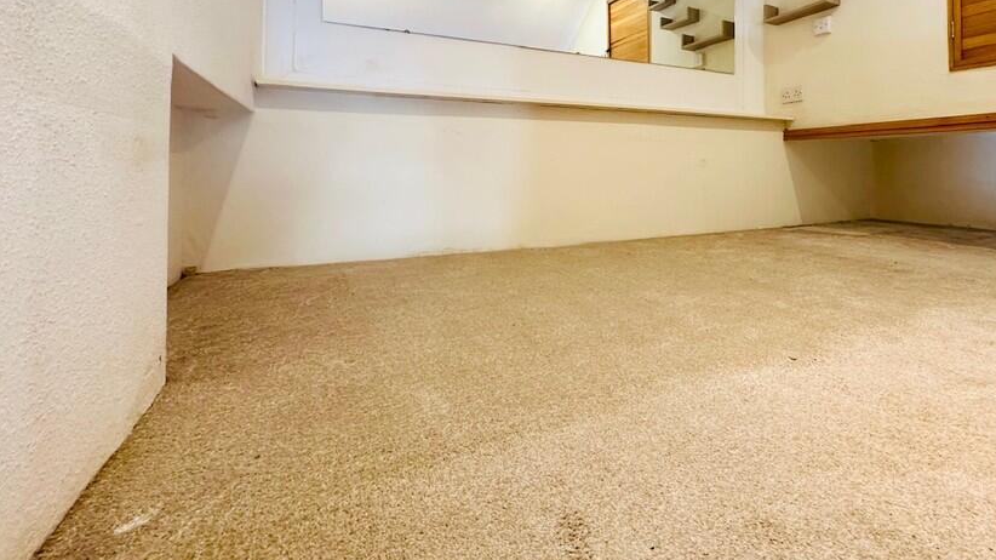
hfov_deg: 87.9
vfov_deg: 56.3
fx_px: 502
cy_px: 161
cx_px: 618
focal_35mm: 19
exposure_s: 1/50
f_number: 2.2
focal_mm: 2.22
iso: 250
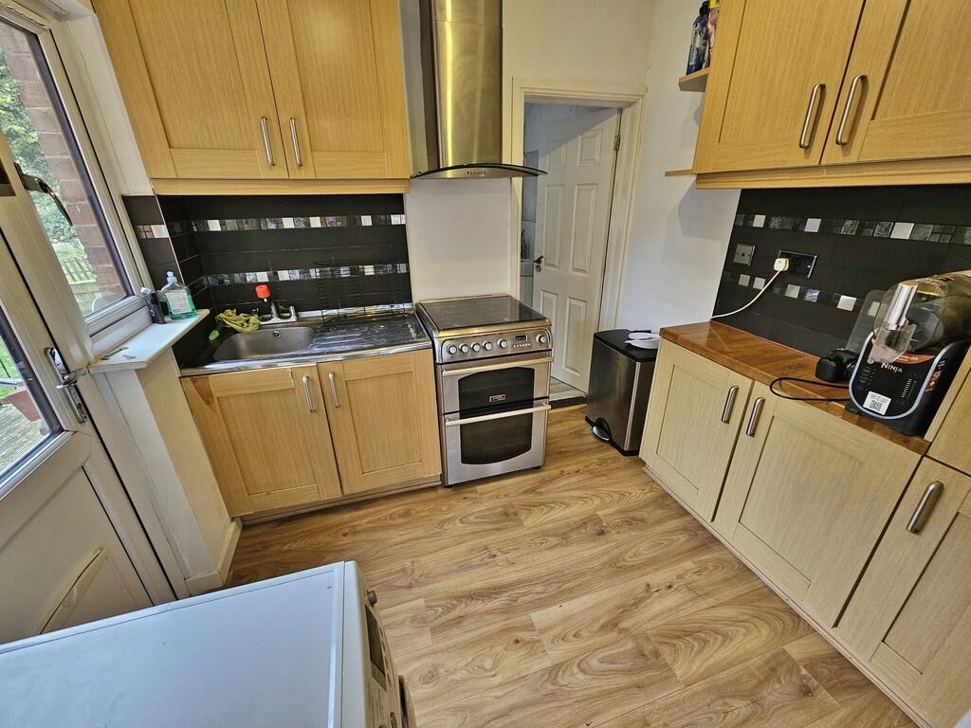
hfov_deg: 106.2
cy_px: 364
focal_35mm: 13
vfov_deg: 89.9
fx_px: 365
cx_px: 486
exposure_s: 1/50
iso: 200
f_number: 2.2
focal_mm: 2.2
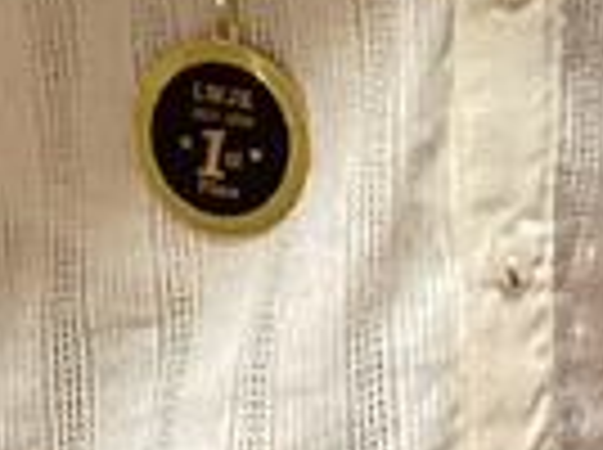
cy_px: -788
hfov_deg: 8.4
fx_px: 4121
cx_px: 346
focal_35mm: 237
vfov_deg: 5.9
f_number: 2.4
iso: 160
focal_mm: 3.3
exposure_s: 1/60
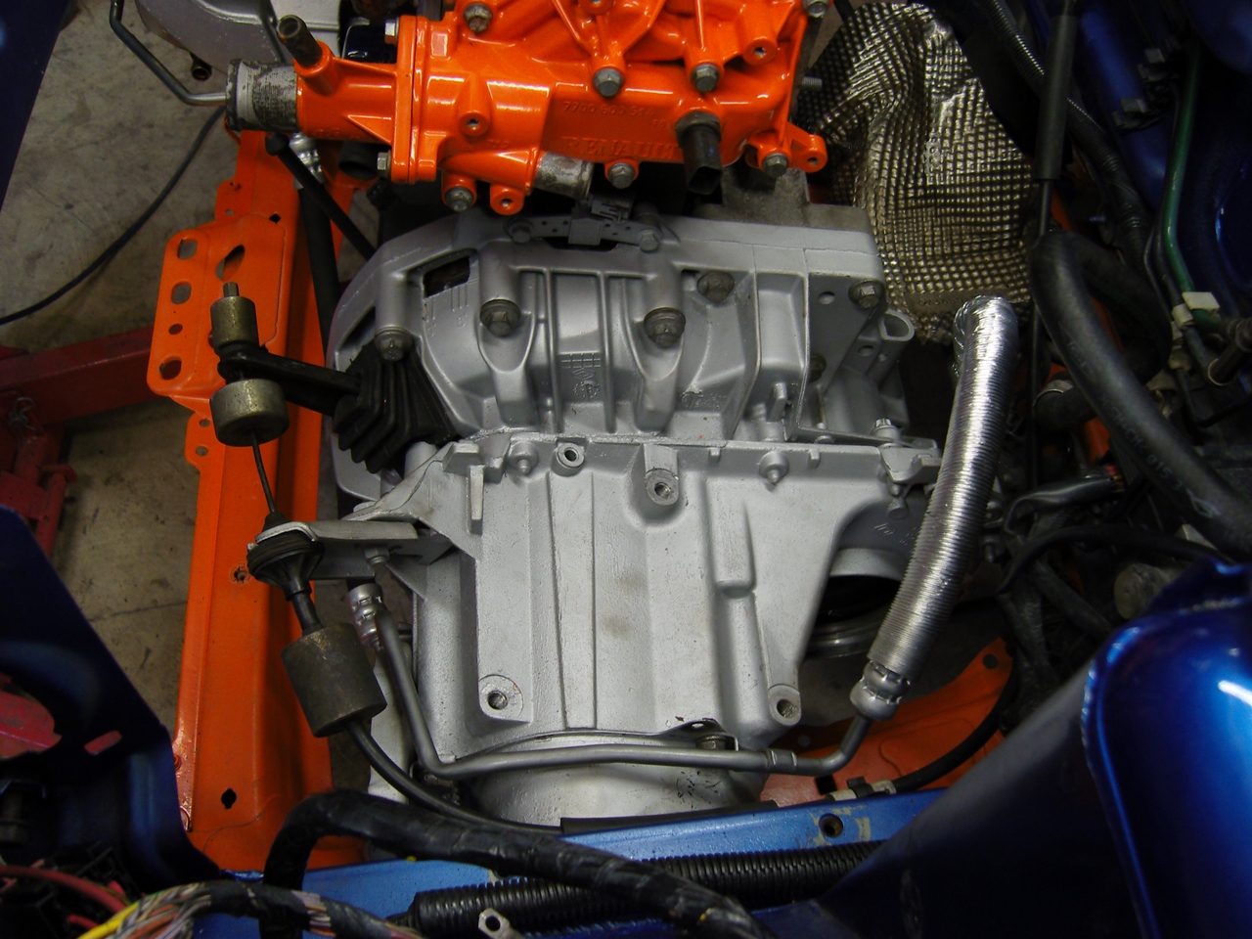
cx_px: 626
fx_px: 1230
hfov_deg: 54.0
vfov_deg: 41.8
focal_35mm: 34
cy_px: 470
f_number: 2.8
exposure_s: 1/40
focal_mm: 7.3
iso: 125
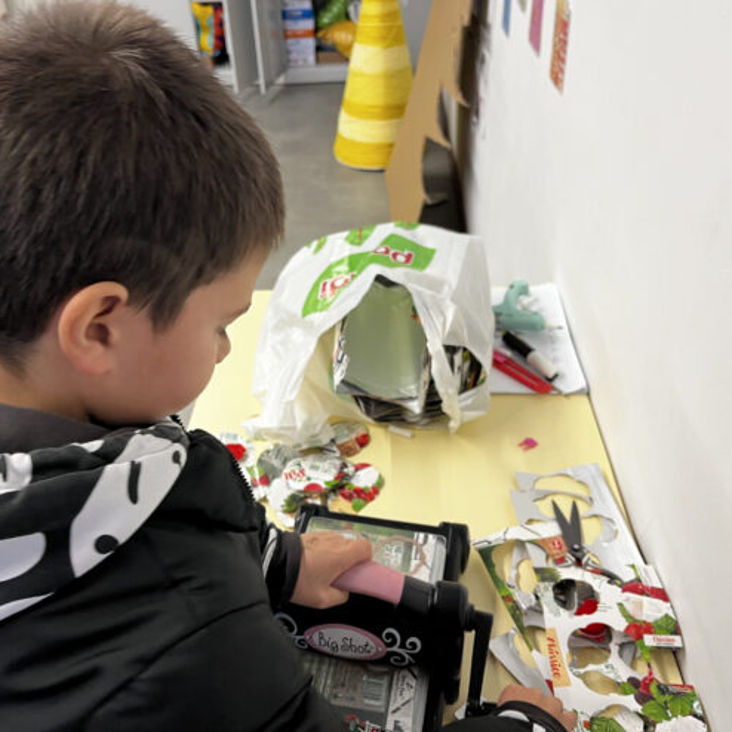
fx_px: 742
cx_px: 336
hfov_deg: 52.5
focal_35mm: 31
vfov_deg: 52.5
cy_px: 367
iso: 80
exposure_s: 1/50
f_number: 1.6
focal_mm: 5.1
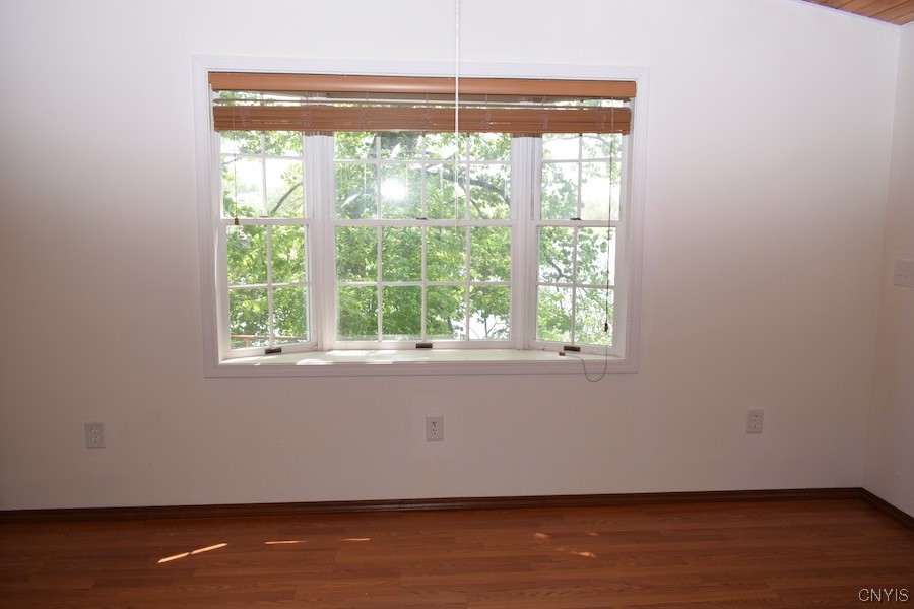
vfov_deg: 47.9
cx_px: 457
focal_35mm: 27
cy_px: 304
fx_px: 685
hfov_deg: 67.4
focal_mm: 18
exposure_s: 1/125
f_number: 5.6
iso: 400
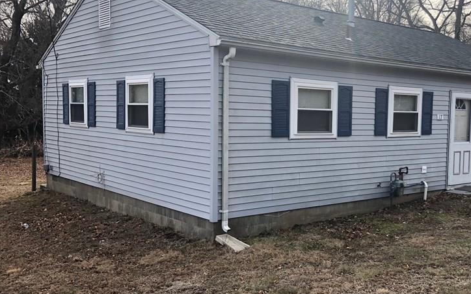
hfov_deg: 46.1
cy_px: 161
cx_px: 331
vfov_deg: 30.5
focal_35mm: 42
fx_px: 539
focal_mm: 3.99
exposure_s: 1/727
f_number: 1.8
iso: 20
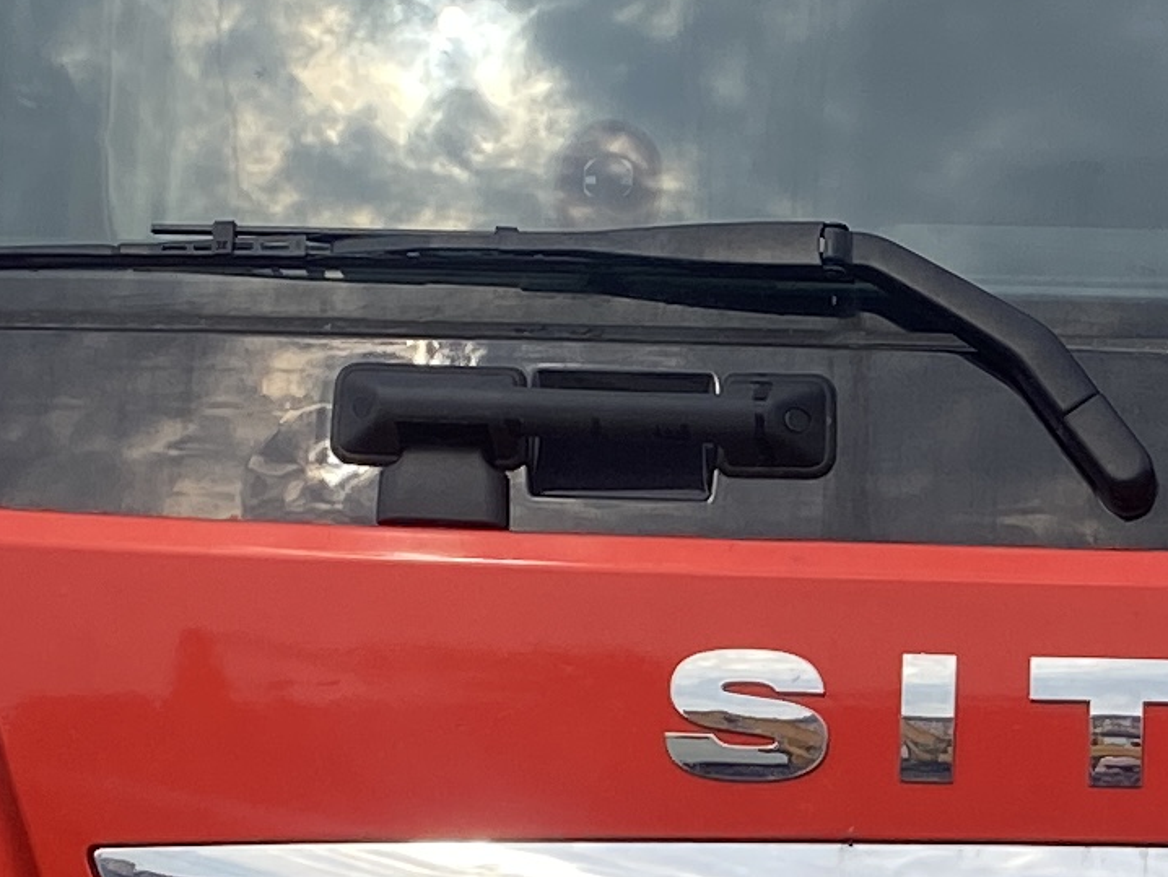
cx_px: 1292
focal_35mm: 146
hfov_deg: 13.2
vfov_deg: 10.1
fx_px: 4928
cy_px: 851
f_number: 1.8
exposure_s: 1/942
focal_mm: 4.25
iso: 32
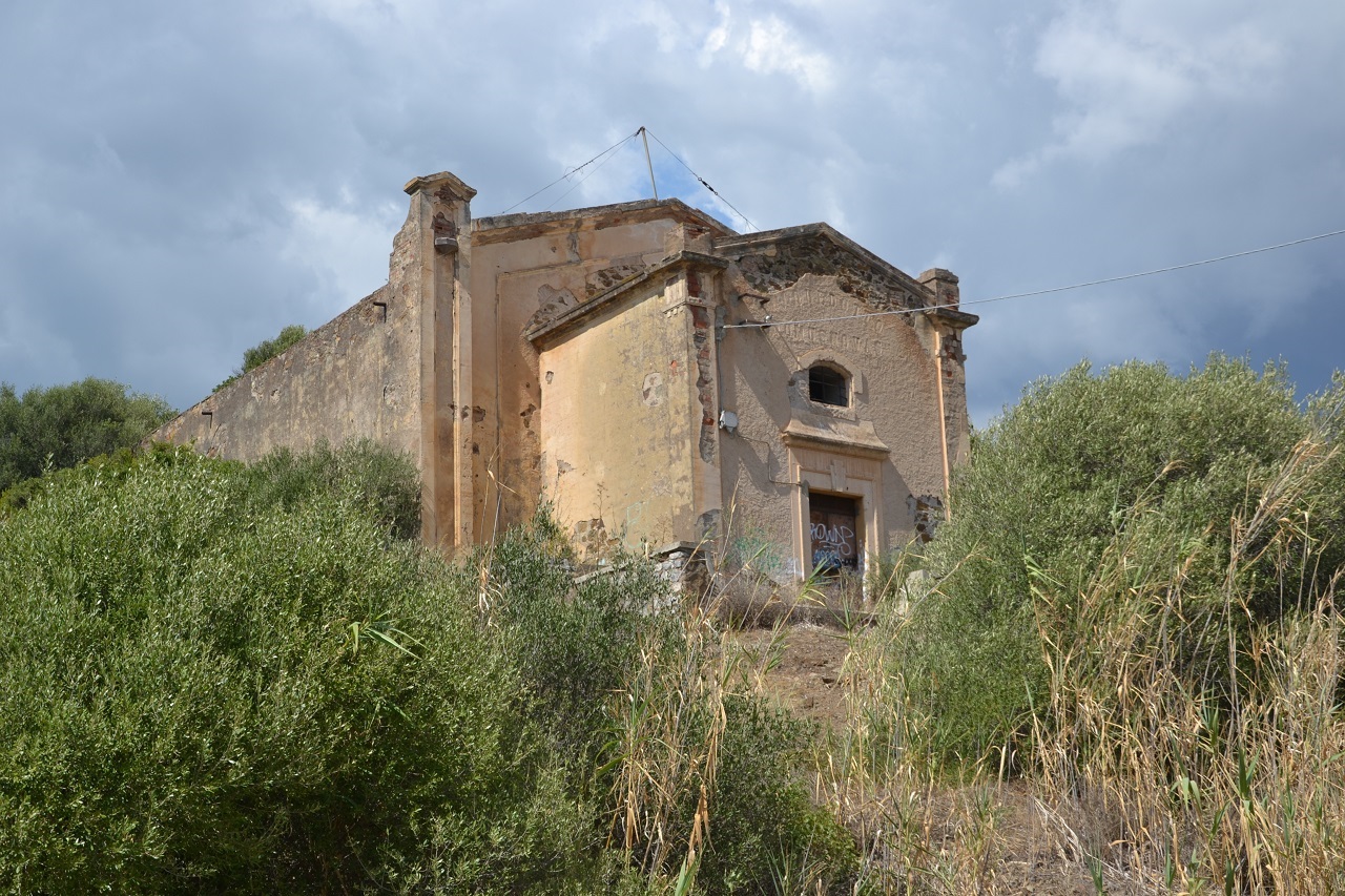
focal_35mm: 52
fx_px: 1961
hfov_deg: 37.9
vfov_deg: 25.7
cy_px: 448
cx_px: 672
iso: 100
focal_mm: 35
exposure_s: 1/200
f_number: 6.3
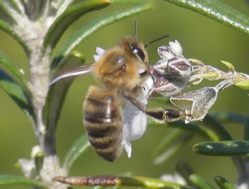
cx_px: 124
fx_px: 1019
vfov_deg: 10.6
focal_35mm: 141
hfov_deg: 13.9
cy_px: 94
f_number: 2.8
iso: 100
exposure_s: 1/1300
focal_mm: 24.4
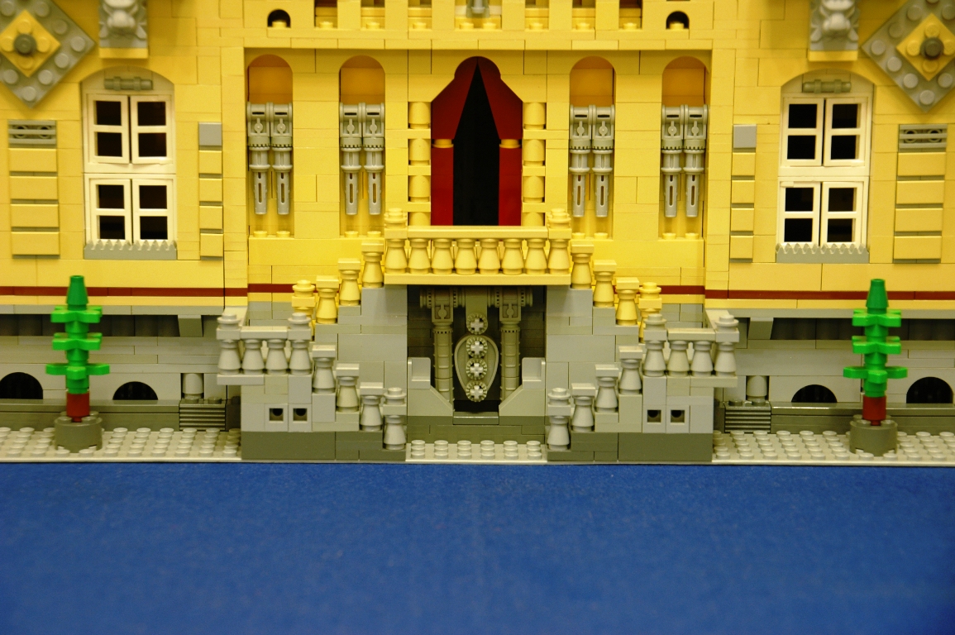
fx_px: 3101
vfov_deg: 11.7
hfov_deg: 17.5
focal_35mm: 117
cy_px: 318
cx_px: 478
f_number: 5.3
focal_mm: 78
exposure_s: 1/3
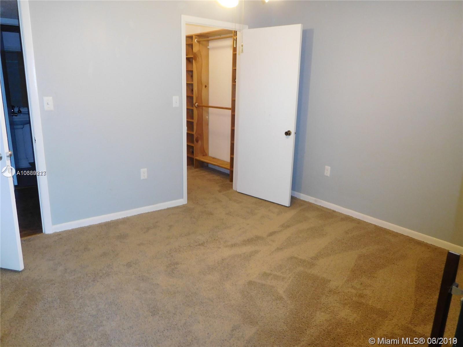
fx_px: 334
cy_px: 174
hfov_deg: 69.4
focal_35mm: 25
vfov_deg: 54.9
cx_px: 232
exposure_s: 1/30
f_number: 3.4
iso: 400
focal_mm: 4.5
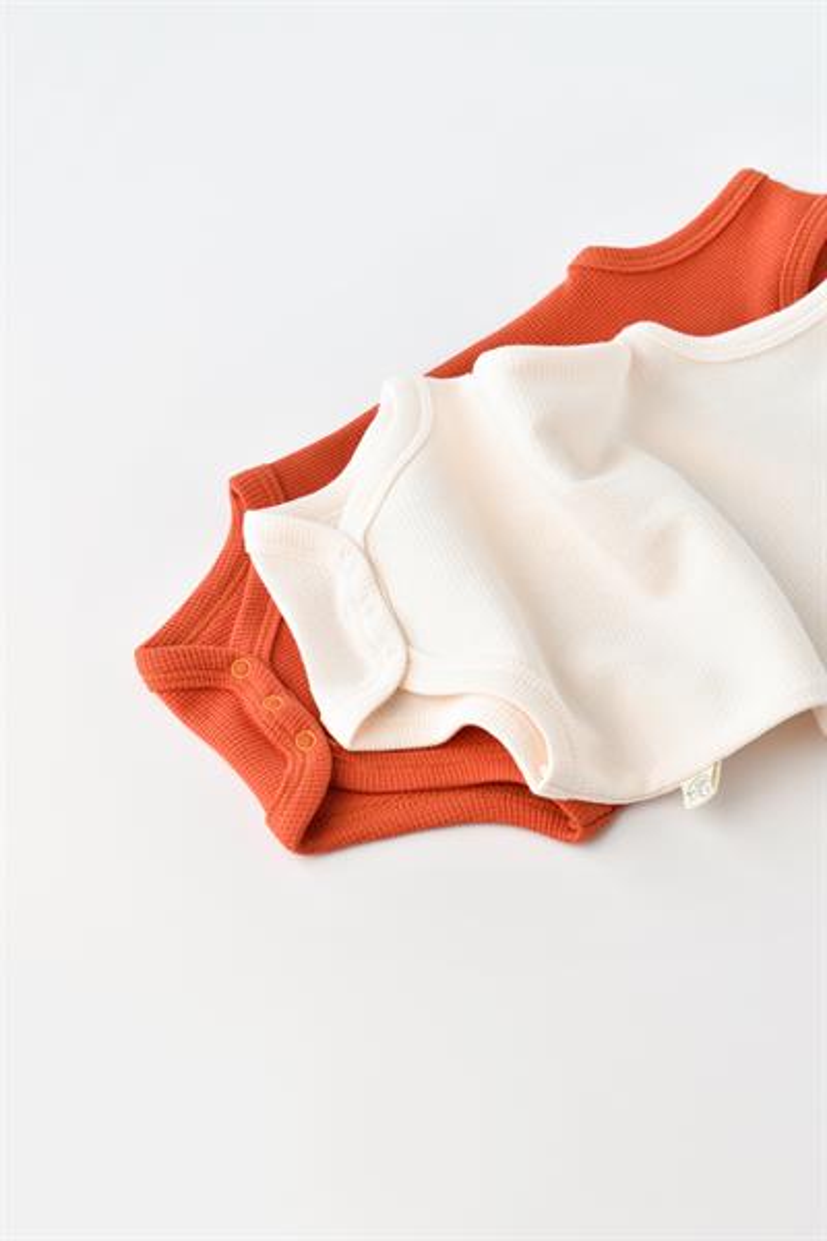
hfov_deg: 18.9
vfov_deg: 28.1
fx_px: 2481
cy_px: 620
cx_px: 414
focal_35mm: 72
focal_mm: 48
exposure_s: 1/60
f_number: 8
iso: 400
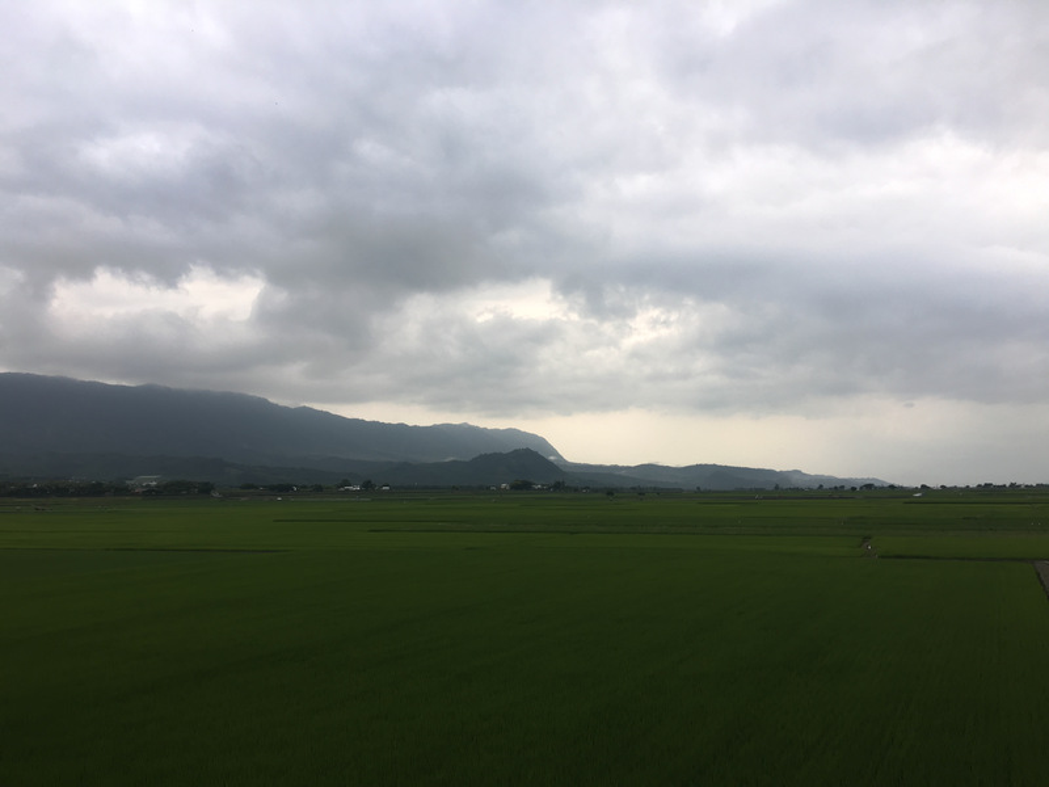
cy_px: 394
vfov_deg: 48.2
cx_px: 524
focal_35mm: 29
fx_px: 879
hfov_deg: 61.7
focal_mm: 4.15
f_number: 2.2
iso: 25
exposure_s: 1/60
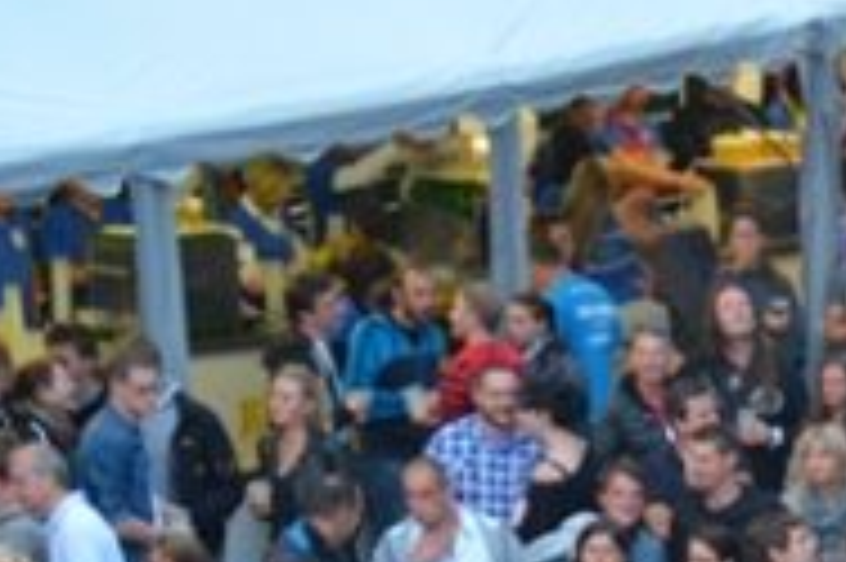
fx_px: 6034
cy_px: 1018
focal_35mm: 257
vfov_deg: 5.3
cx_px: 1544
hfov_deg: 7.8
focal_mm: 42
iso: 1600
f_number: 4.5
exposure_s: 1/60
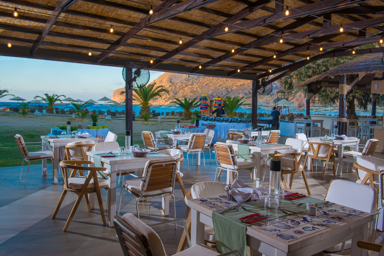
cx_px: 192
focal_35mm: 31
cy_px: 128
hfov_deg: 60.3
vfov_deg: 42.4
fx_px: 331
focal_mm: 31
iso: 200
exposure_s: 1/80
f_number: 7.1
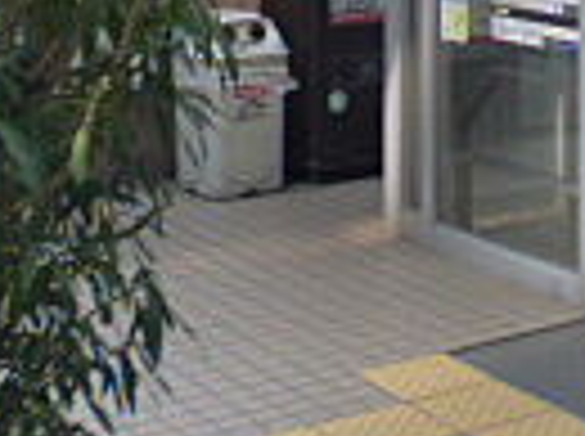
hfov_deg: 12.1
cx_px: 796
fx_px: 2665
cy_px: -481
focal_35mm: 158
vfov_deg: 8.8
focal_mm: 5.7
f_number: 2.9
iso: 160
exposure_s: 1/100
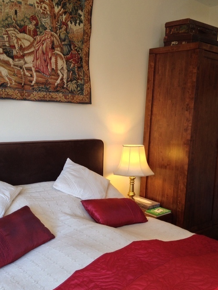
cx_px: 112
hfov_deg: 35.1
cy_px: 149
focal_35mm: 41
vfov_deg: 45.8
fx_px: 344
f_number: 2.4
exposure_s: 1/60
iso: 64
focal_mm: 4.28
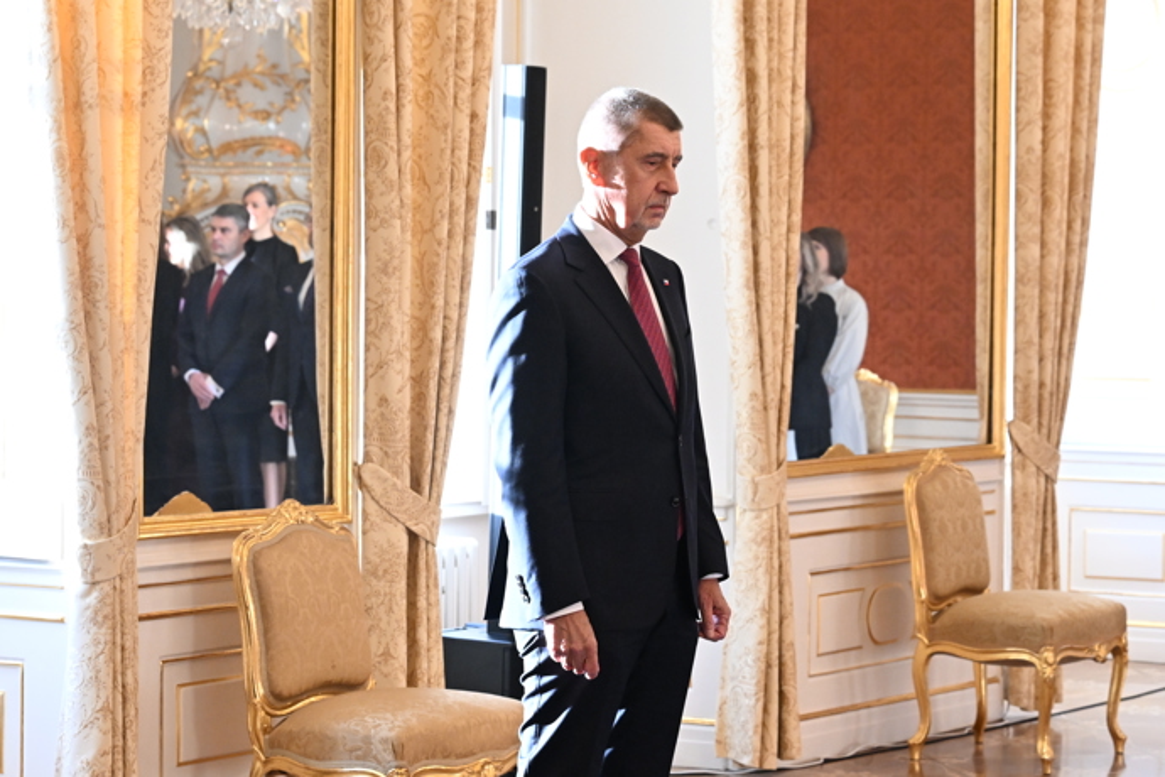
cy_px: 388
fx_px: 3398
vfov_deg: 13.0
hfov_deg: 19.5
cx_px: 582
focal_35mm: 105
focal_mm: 70
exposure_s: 1/320
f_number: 5.6
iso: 3200
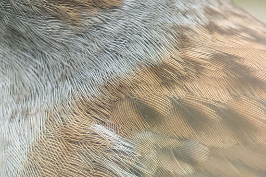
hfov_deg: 0.6
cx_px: -81
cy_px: 130
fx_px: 24041
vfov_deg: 0.4
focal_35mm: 3253
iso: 800
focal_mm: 500
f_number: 7.1
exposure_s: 1/160
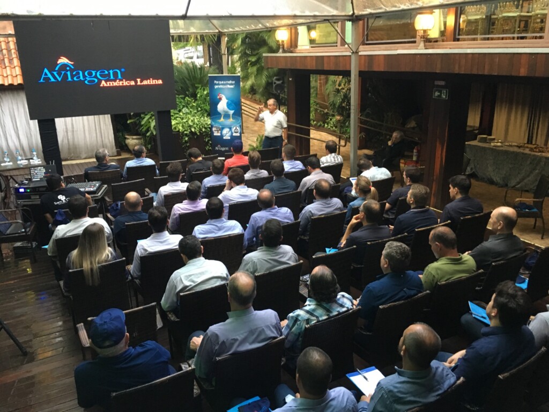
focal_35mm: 29
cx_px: 274
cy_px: 206
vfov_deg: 48.2
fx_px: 460
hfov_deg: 61.7
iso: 200
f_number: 2.2
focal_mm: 4.15
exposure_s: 1/20
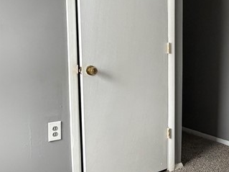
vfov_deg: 32.1
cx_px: 193
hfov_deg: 39.9
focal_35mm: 45
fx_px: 298
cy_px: 78
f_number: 2.2
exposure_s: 1/60
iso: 160
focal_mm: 2.22
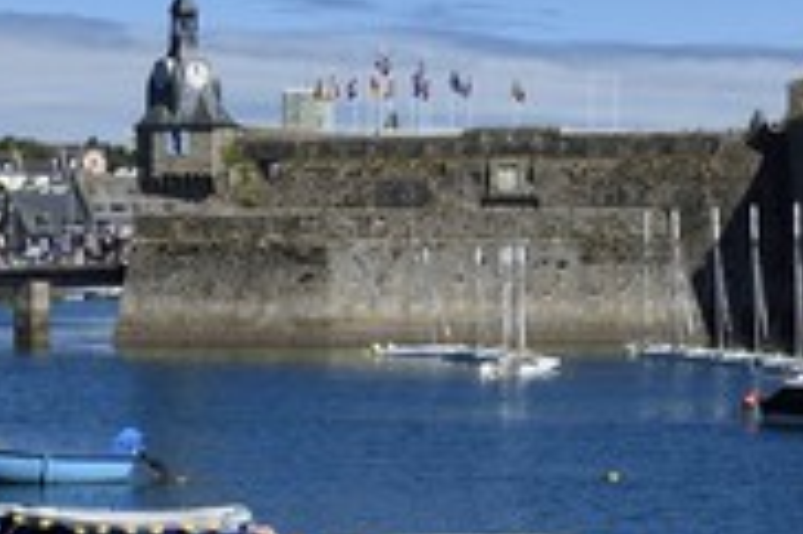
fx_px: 2986
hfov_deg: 15.0
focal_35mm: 134
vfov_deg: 10.2
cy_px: 282
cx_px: -49
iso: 200
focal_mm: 58
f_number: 13
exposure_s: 1/320
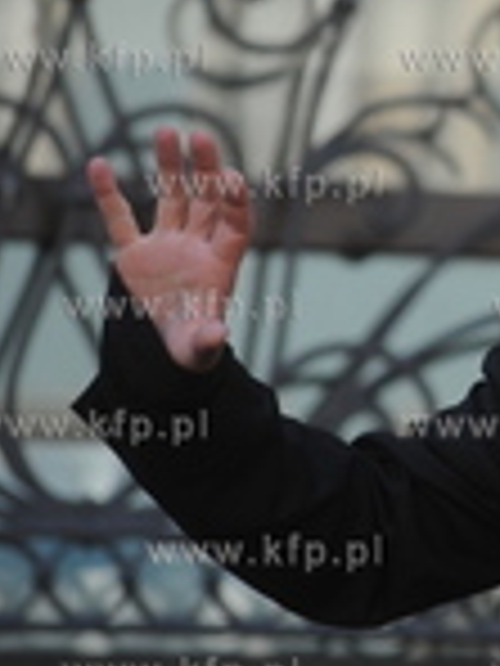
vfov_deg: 3.8
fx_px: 9976
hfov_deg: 2.9
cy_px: 243
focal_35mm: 518
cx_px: 851
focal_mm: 200
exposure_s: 1/400
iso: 400
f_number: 5.6
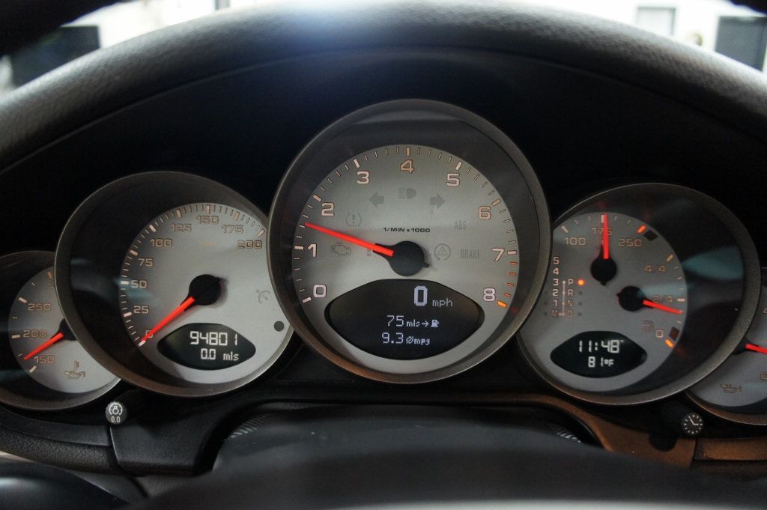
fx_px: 575
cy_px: 255
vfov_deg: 47.9
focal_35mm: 27
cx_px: 384
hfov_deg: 67.4
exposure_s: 1/30
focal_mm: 18
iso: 1600
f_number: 3.5
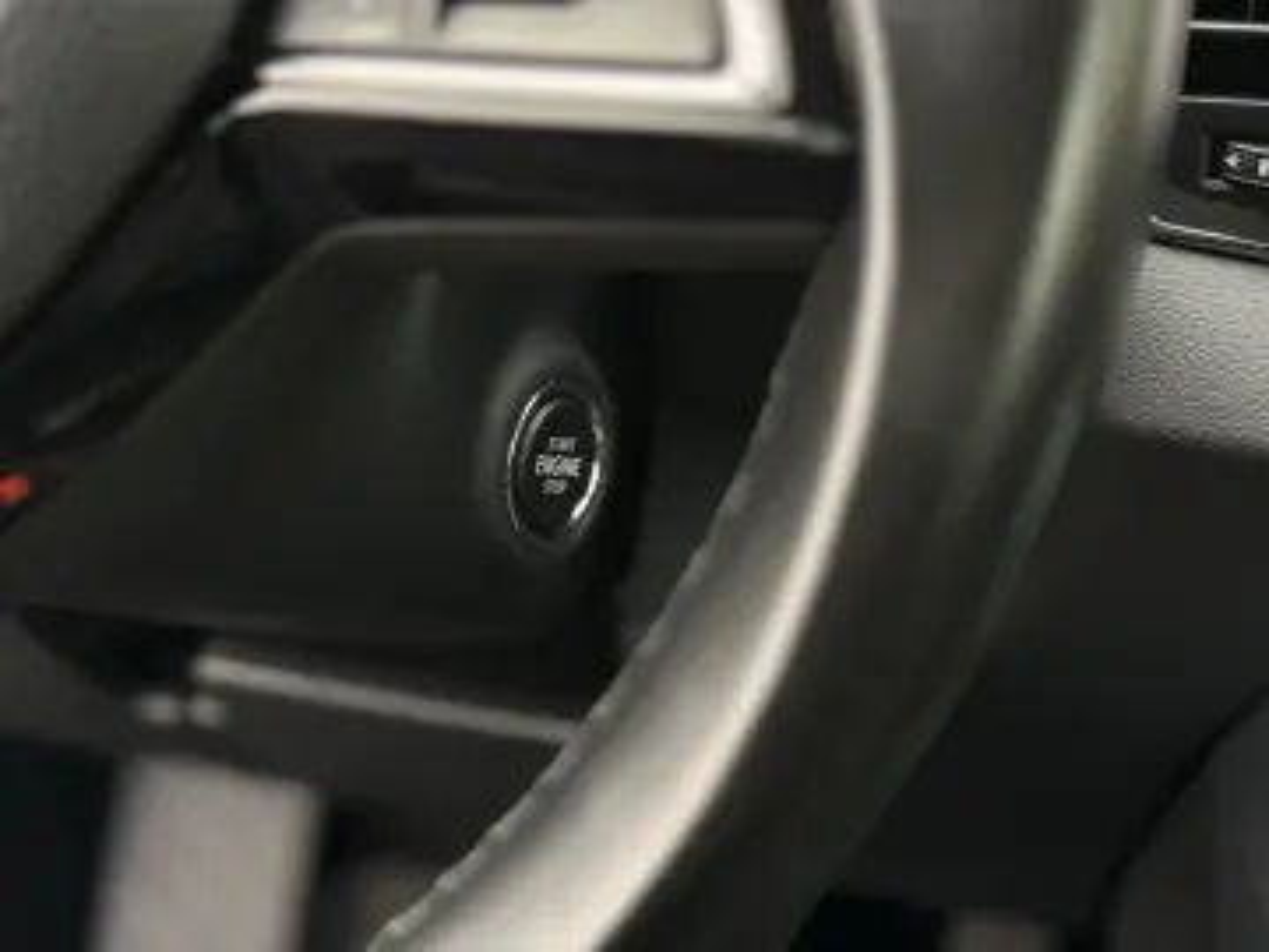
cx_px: 634
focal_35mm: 48
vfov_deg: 30.3
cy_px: 476
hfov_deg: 39.7
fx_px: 1760
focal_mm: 6.76
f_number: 1.78
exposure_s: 1/242
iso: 160
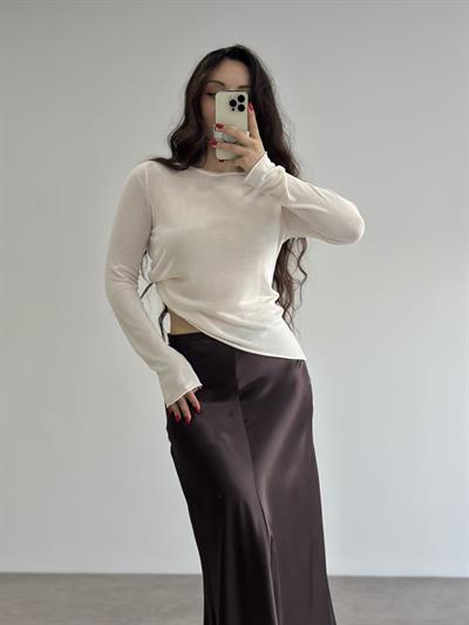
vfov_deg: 39.6
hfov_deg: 30.3
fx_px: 867
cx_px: 234
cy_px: 312
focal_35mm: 48
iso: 64
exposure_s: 1/119
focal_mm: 6.86
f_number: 1.78
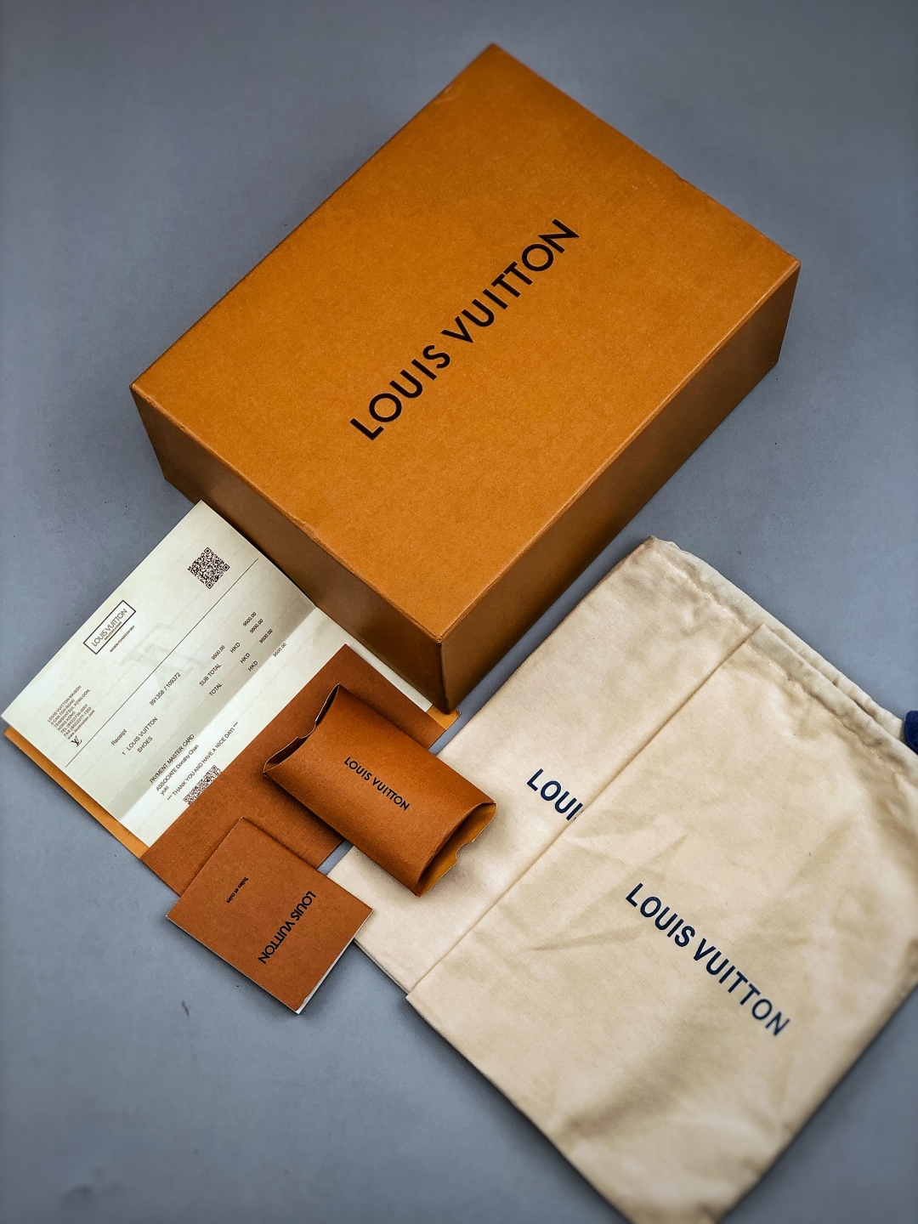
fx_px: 2015
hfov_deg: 25.7
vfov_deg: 33.8
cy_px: 612
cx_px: 459
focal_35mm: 57
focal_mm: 6.6
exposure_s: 1/100
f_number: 2.8
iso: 25
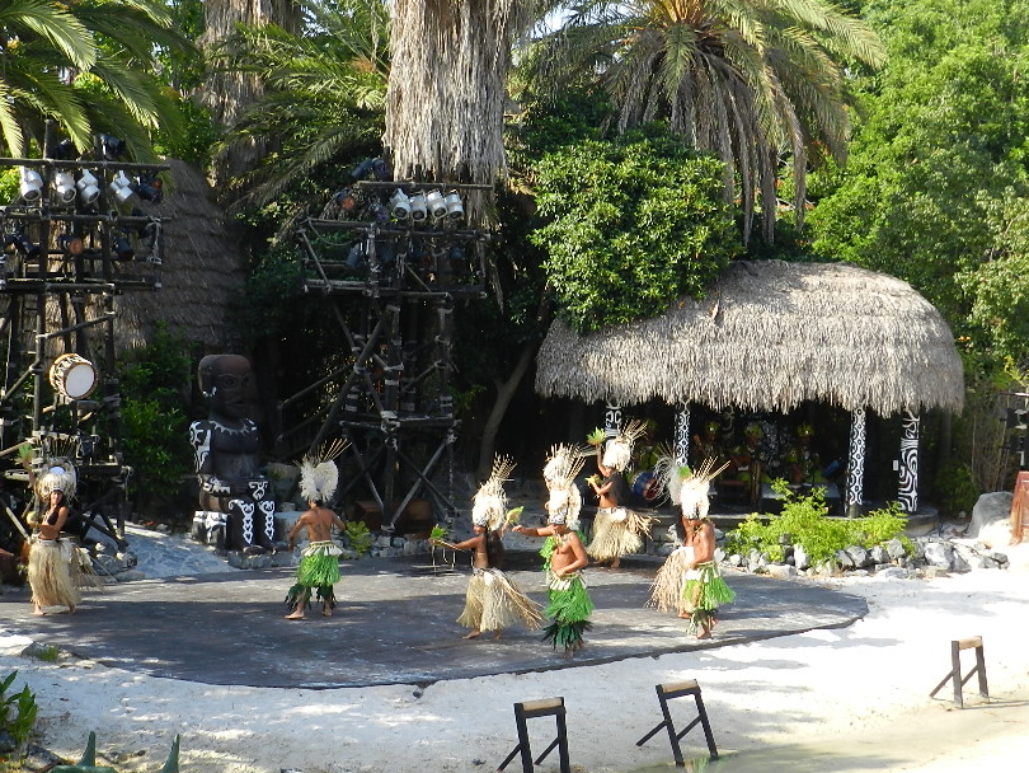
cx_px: 545
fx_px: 1992
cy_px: 411
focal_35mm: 67
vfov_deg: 21.9
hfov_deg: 29.0
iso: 160
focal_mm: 9.4
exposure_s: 1/400
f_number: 4.4
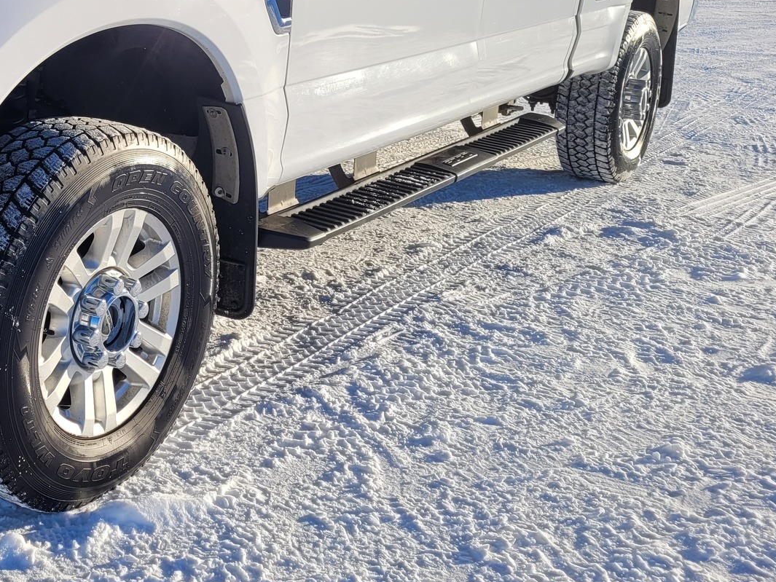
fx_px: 1121
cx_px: 47
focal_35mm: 50
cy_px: 106
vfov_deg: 28.4
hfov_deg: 35.4
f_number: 1.8
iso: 40
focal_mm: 5.4
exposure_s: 1/2140
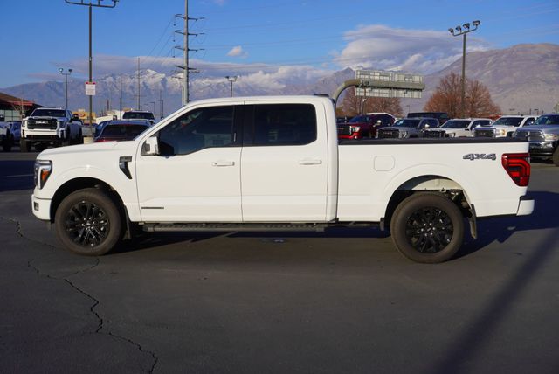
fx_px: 583
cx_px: 280
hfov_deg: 51.2
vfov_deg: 35.6
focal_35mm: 38
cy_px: 187
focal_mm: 25
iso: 100
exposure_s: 1/320
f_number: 8
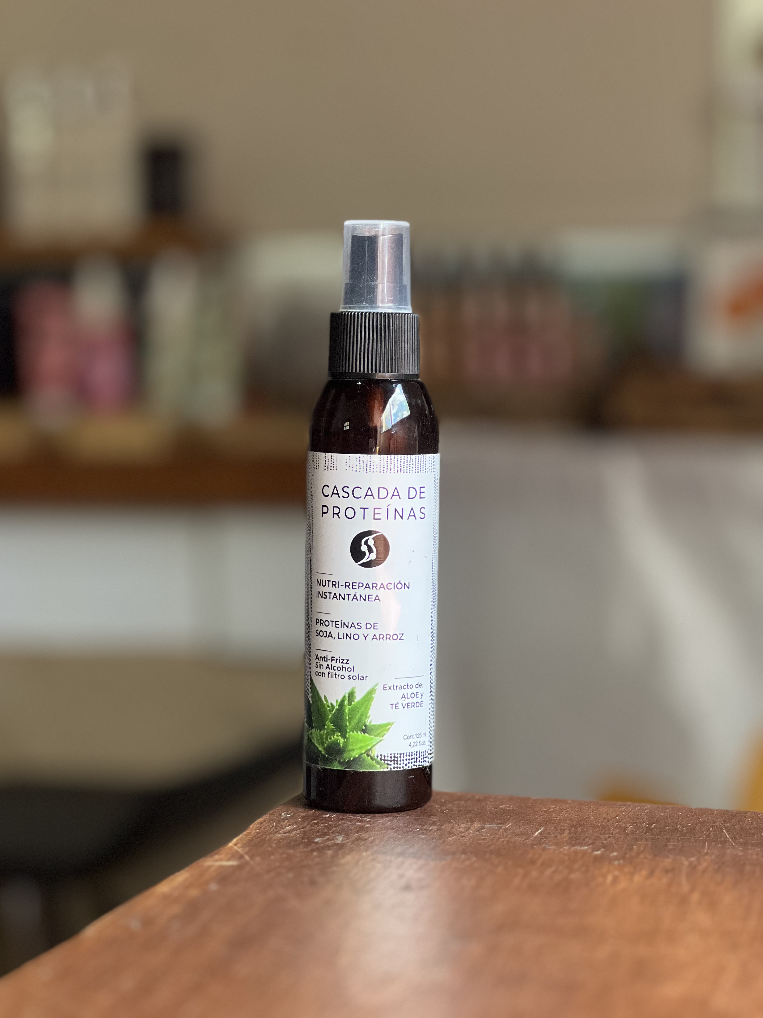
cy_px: 503
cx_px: 378
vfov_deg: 25.0
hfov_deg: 18.9
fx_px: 2292
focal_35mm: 78
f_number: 2.8
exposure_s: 1/101
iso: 250
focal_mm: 9
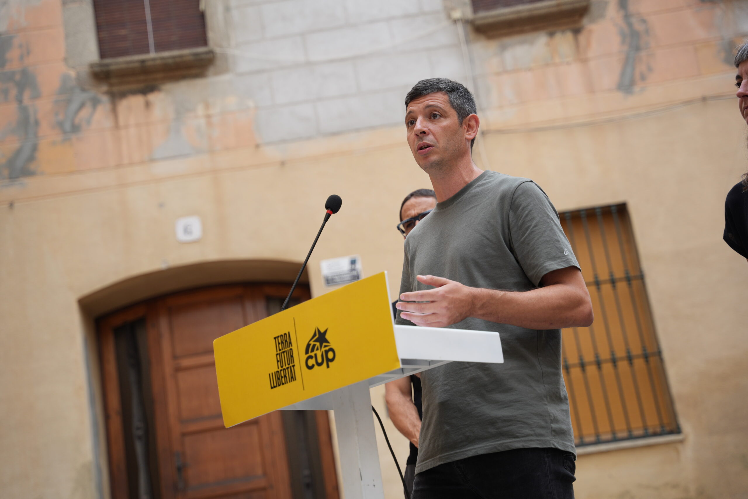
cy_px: 250
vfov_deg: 19.5
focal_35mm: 70
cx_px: 374
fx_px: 1454
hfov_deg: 28.8
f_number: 3.2
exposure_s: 1/400
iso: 100
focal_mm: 70
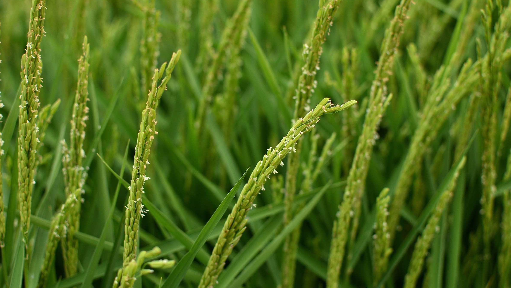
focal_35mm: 56
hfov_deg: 37.5
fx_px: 752
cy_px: 146
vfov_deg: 21.6
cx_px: 256
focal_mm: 35
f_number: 3.2
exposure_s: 1/2000
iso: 160
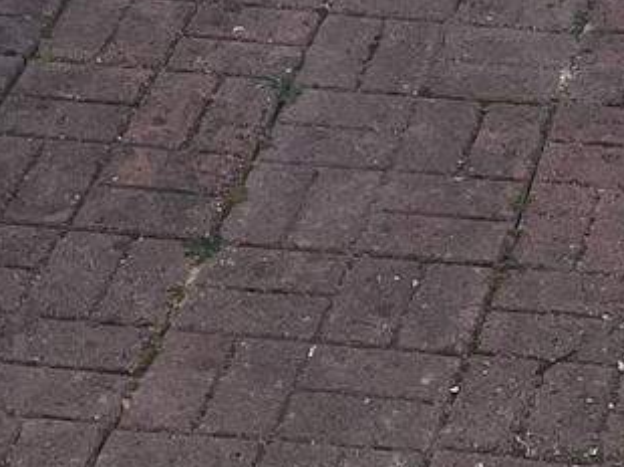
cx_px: 698
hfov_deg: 11.3
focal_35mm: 172
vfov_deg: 7.4
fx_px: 3098
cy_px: -1021
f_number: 1.6
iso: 50
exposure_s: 1/1225
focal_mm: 5.1
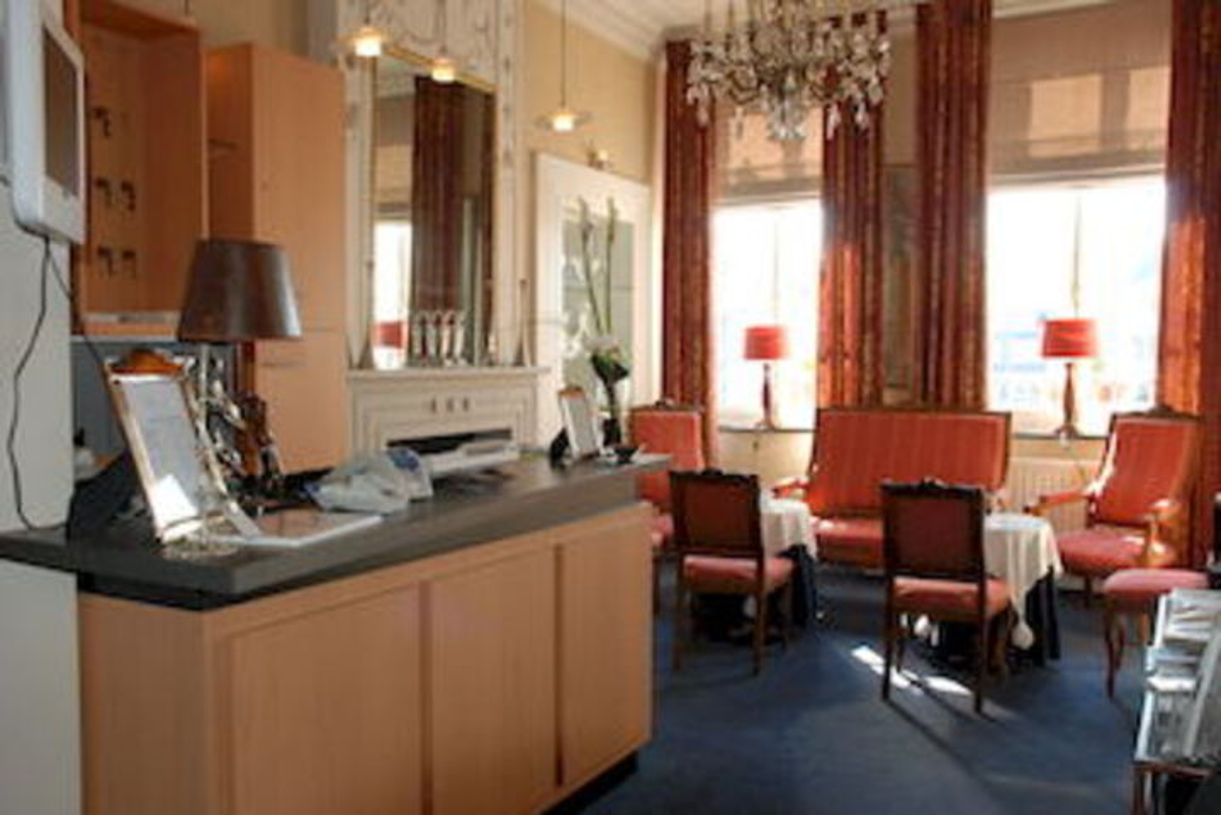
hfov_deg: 57.2
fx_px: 1120
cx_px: 610
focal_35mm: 33
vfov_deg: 40.0
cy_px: 408
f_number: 16
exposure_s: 1/8
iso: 400
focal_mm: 22
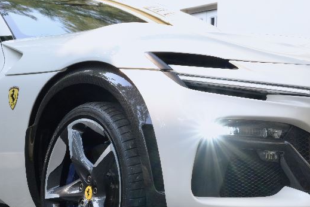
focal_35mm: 138
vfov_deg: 9.9
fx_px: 1188
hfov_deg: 14.8
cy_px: 103
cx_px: 217
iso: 800
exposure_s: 1/40
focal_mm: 70
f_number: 16
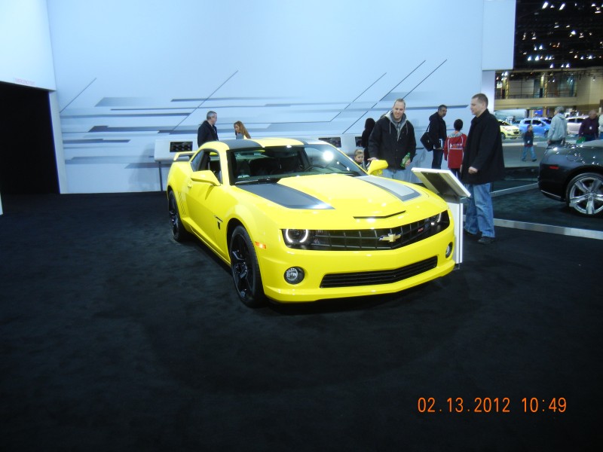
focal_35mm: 30
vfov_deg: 46.8
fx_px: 523
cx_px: 302
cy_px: 226
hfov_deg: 60.0
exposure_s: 1/60
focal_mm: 5.4
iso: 274
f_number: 3.5
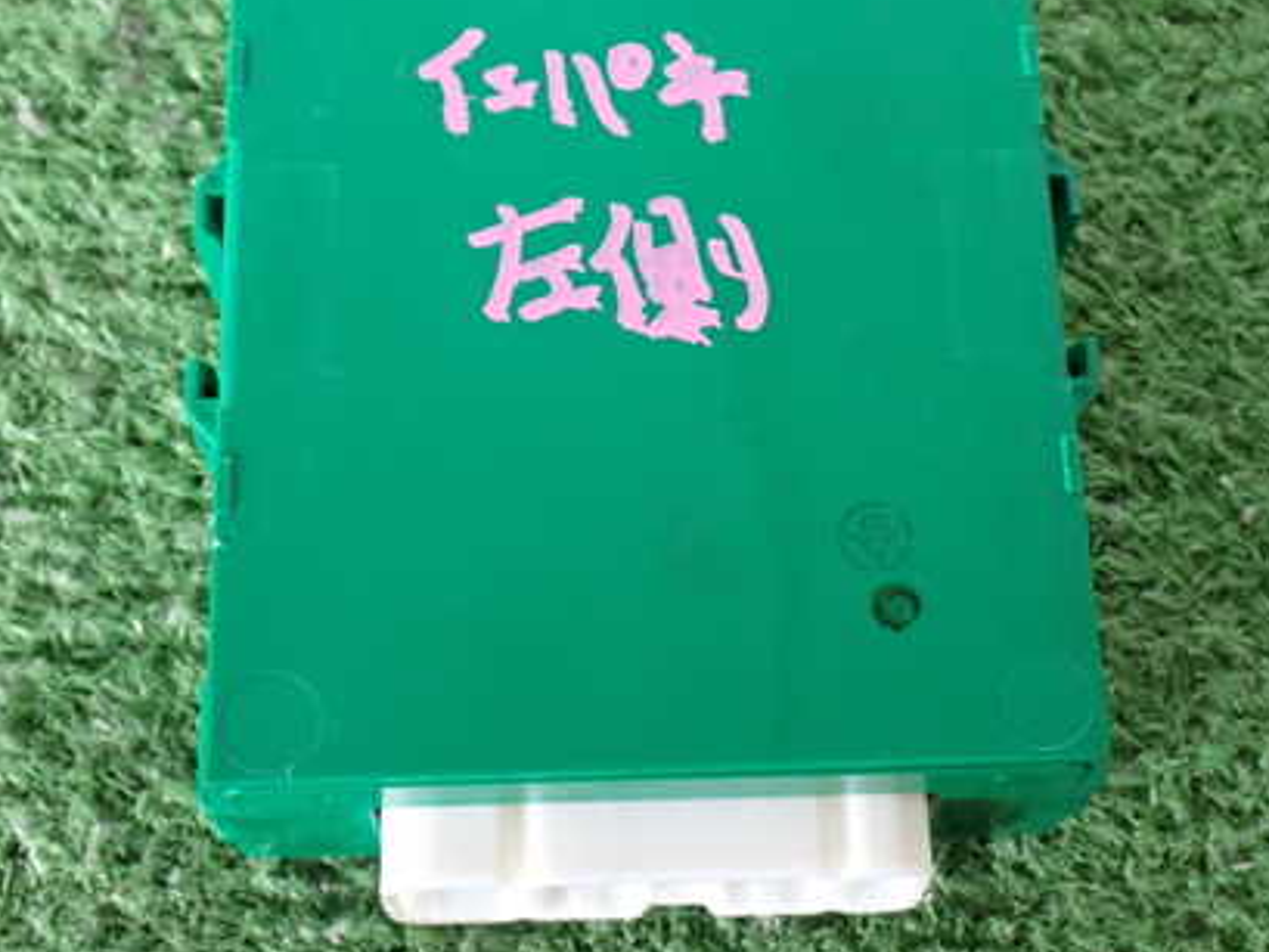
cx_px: 679
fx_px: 2530
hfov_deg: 28.1
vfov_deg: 21.3
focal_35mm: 69
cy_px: 375
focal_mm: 8.4
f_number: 3.1
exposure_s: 1/30
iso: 800
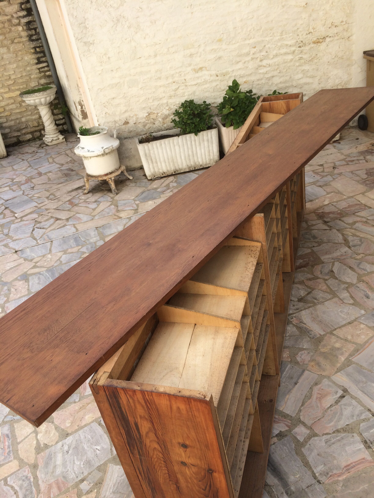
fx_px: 418
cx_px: 187
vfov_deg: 61.7
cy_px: 249
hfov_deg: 48.2
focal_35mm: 29
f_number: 2.2
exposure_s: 1/855
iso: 32
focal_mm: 4.15
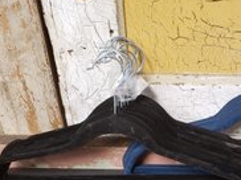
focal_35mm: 49
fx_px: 341
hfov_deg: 37.6
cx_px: 193
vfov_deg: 29.2
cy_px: 133
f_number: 2.4
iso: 250
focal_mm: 4.3
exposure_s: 1/17
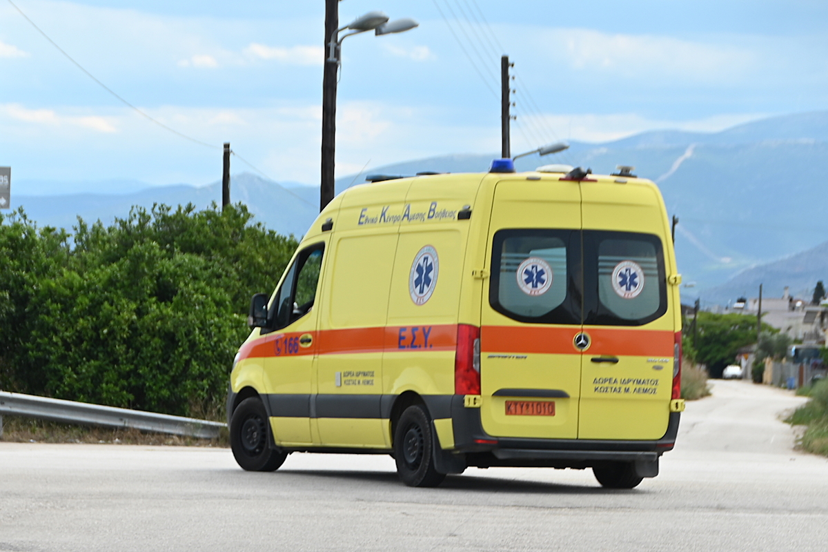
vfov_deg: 12.2
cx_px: 414
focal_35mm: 112
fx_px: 2576
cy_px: 276
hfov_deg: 18.3
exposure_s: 1/320
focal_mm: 75
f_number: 6.3
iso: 100
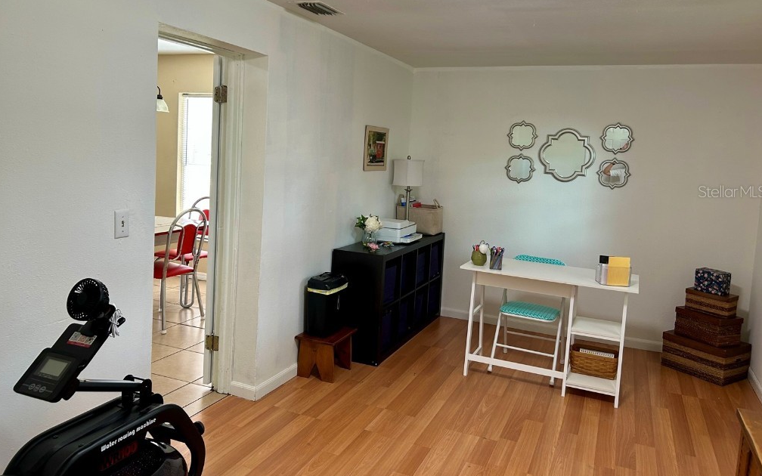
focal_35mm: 28
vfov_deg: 44.3
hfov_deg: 66.5
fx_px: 581
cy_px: 191
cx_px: 383
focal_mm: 5.7
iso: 100
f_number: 1.5
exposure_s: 1/60
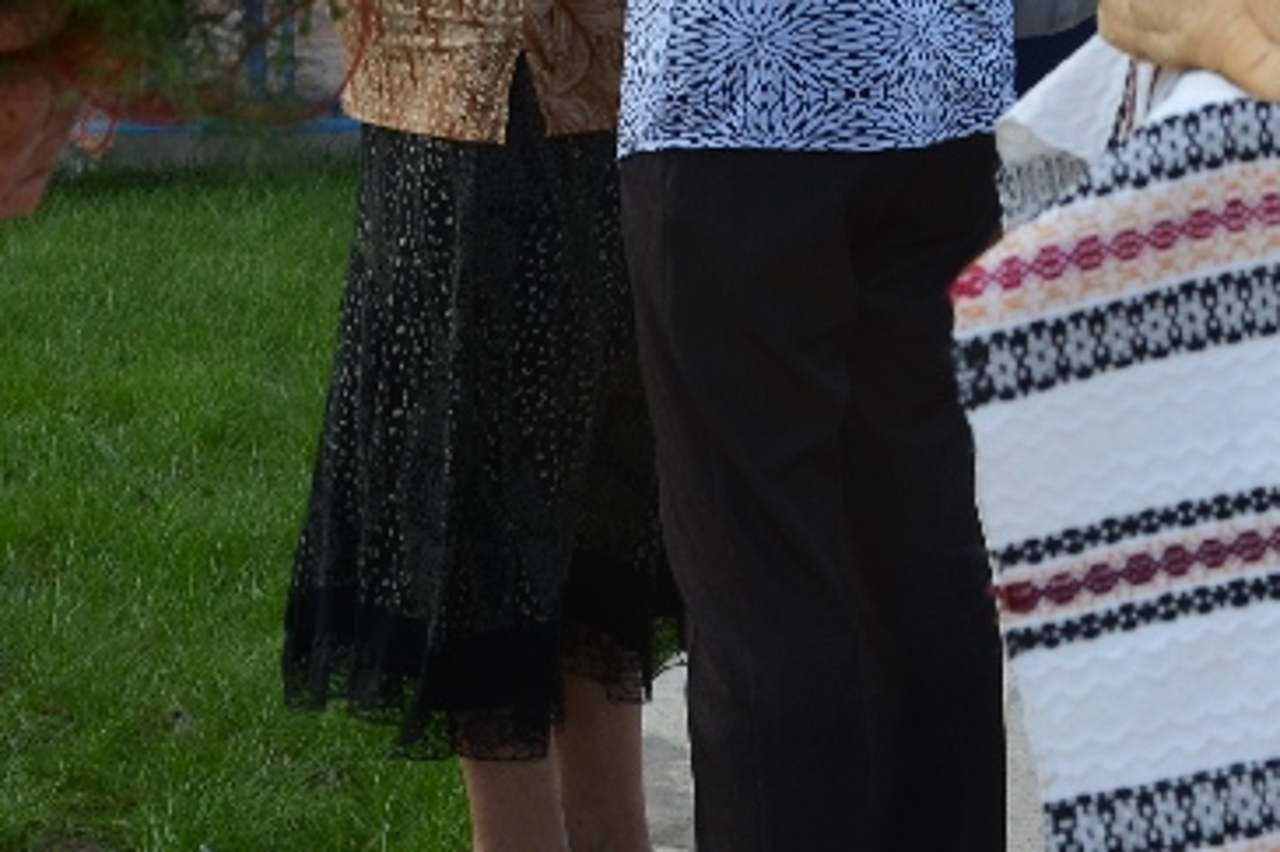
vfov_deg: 8.4
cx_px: 824
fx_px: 5615
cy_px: -512
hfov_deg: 13.0
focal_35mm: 158
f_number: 7.1
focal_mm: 32
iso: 160
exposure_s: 1/100
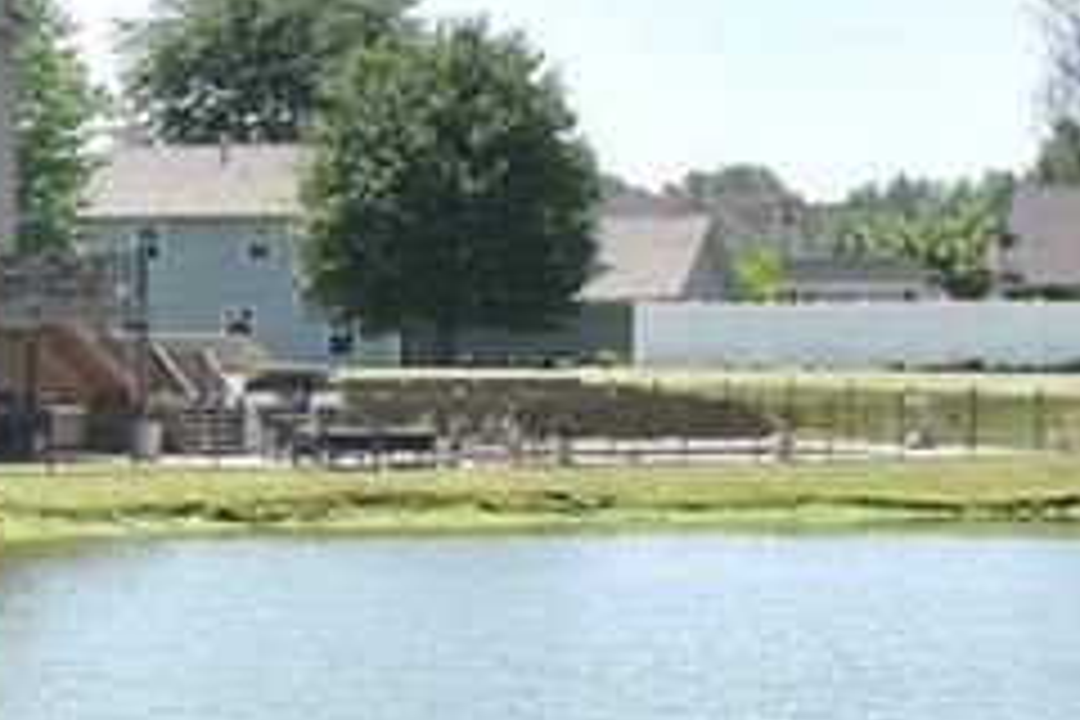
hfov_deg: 10.6
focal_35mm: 180
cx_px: -932
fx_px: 5400
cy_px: 544
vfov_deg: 7.6
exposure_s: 1/200
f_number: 8
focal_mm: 18
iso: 100
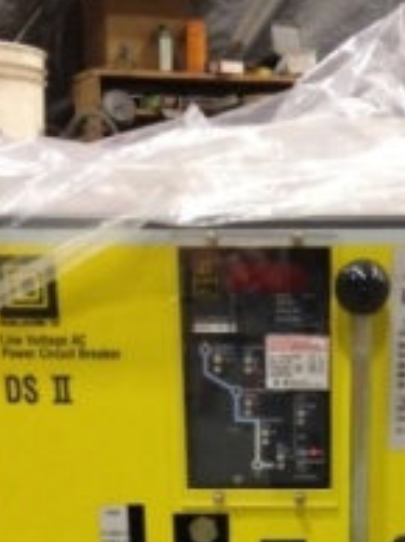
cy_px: 606
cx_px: 316
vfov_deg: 22.7
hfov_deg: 18.0
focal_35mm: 81
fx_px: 1266
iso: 200
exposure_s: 1/20
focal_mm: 4.28
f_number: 2.4
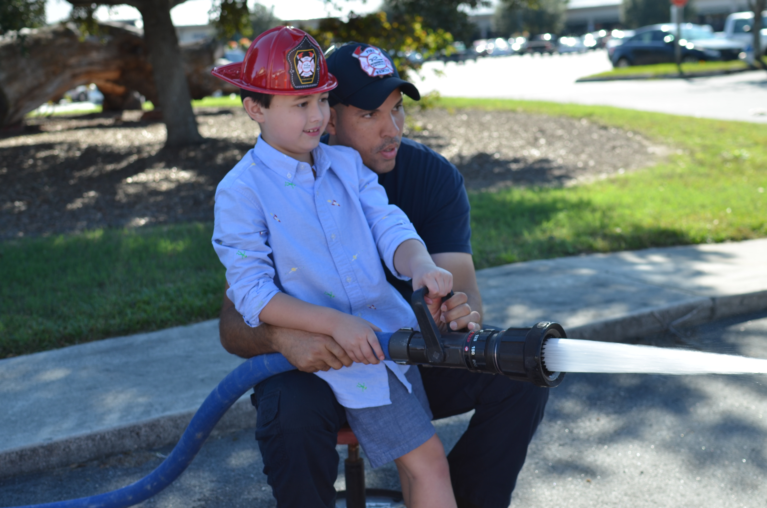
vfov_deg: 25.6
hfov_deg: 37.9
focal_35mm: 52
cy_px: 254
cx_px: 384
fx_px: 1116
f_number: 4
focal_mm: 35
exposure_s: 1/500
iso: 100
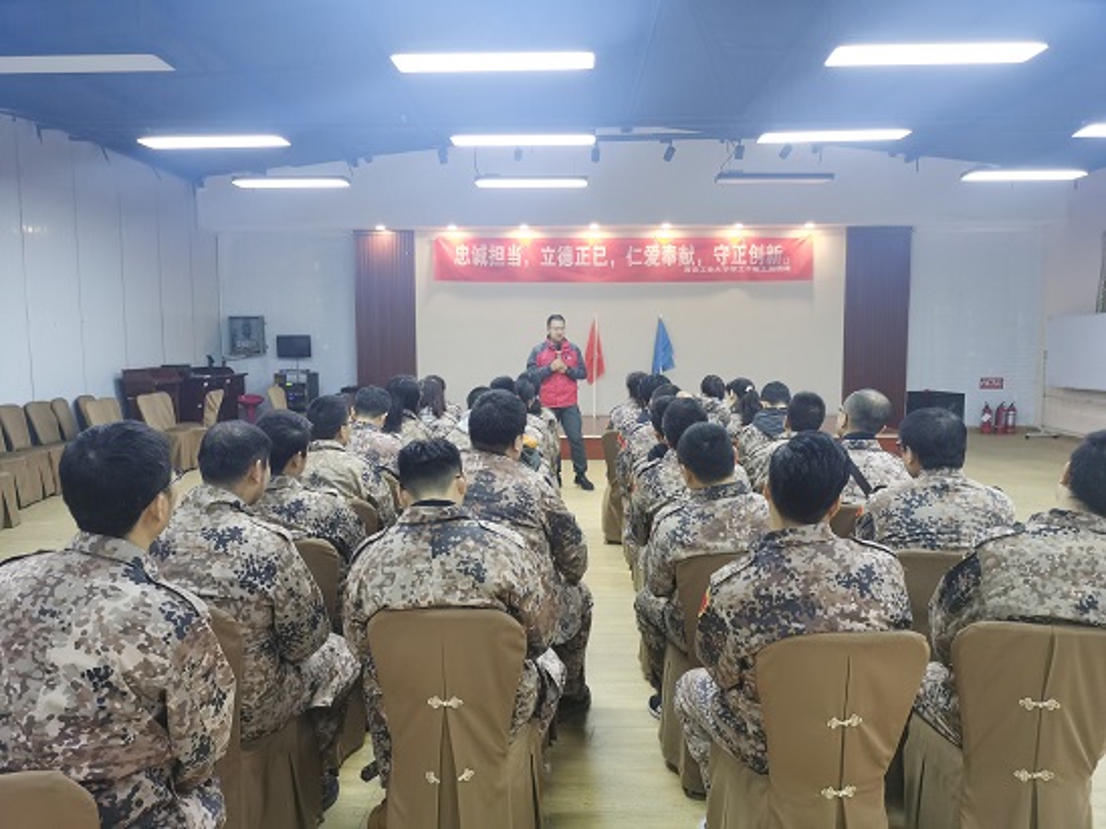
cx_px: 553
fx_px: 863
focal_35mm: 27
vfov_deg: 51.4
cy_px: 414
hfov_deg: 65.3
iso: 400
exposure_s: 1/60
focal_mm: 5.58
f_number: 1.8
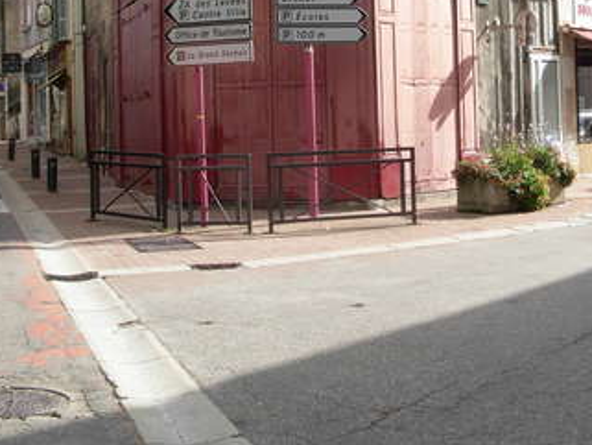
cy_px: 66
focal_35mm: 71
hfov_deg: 27.3
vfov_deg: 20.4
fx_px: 1215
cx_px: 363
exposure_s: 1/645
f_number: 2.9
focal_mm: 6.3
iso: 79
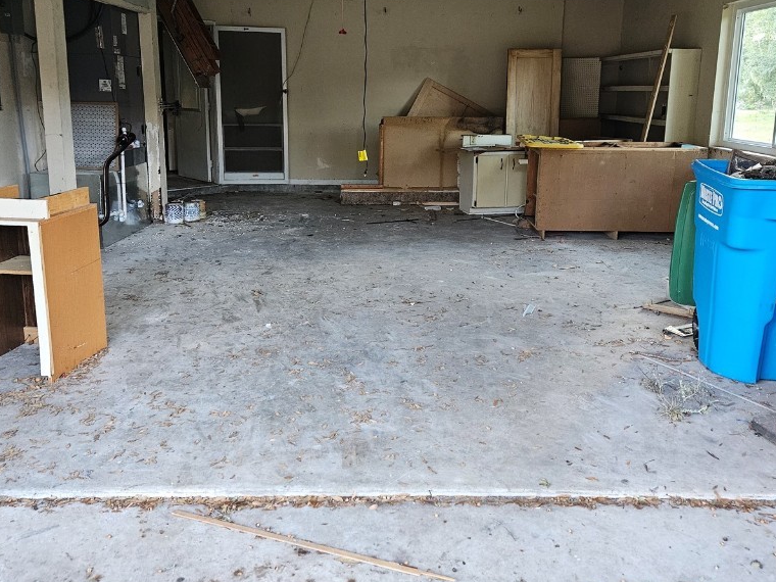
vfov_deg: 45.0
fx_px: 695
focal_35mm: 31
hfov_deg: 58.4
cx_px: 389
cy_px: 215
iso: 640
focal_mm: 5.4
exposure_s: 1/120
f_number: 1.8
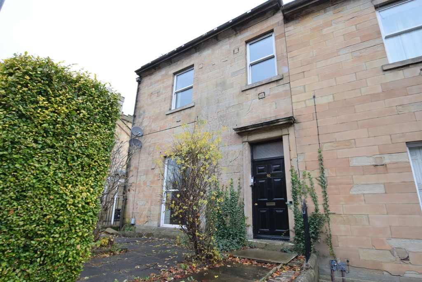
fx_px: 229
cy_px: 141
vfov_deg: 63.2
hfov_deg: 85.4
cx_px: 211
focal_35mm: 20
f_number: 13
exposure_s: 1/4
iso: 500
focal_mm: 13
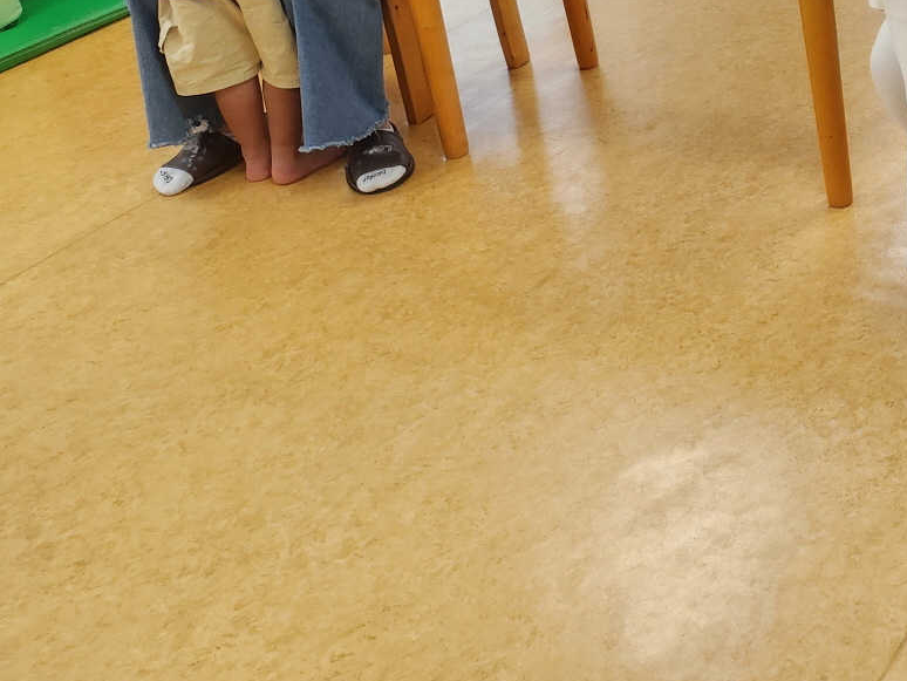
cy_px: -148
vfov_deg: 21.8
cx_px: 1134
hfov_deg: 27.0
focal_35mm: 62
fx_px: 1625
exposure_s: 1/120
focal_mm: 5
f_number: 1.8
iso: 100
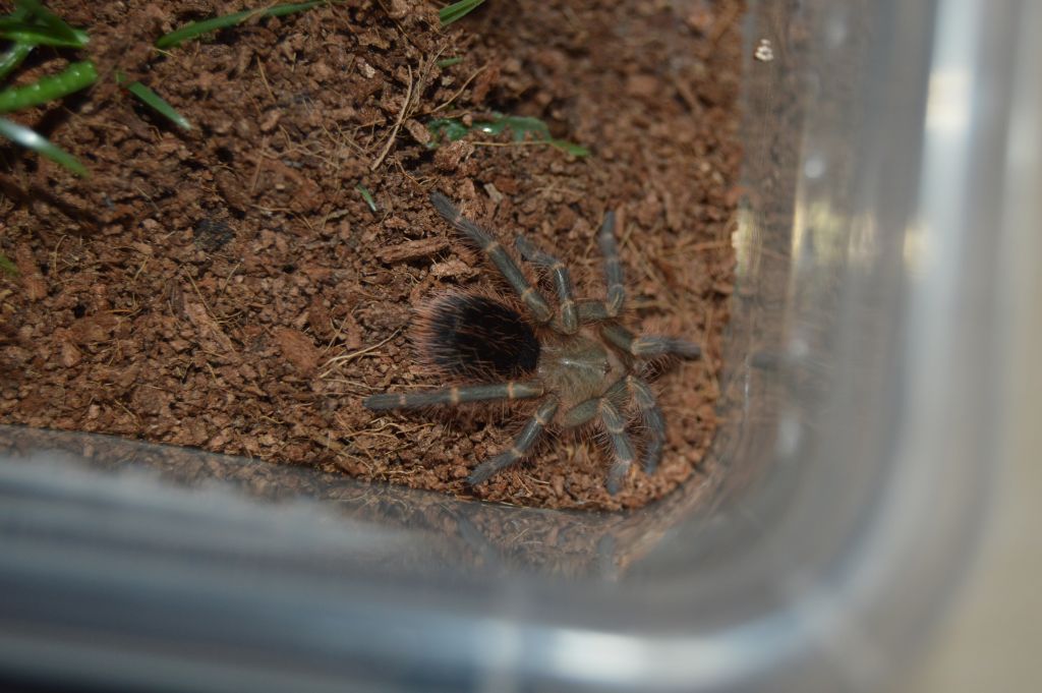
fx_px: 2082
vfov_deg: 18.9
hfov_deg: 28.1
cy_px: 346
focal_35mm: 72
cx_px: 521
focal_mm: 48
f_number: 6.3
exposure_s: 1/125
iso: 400
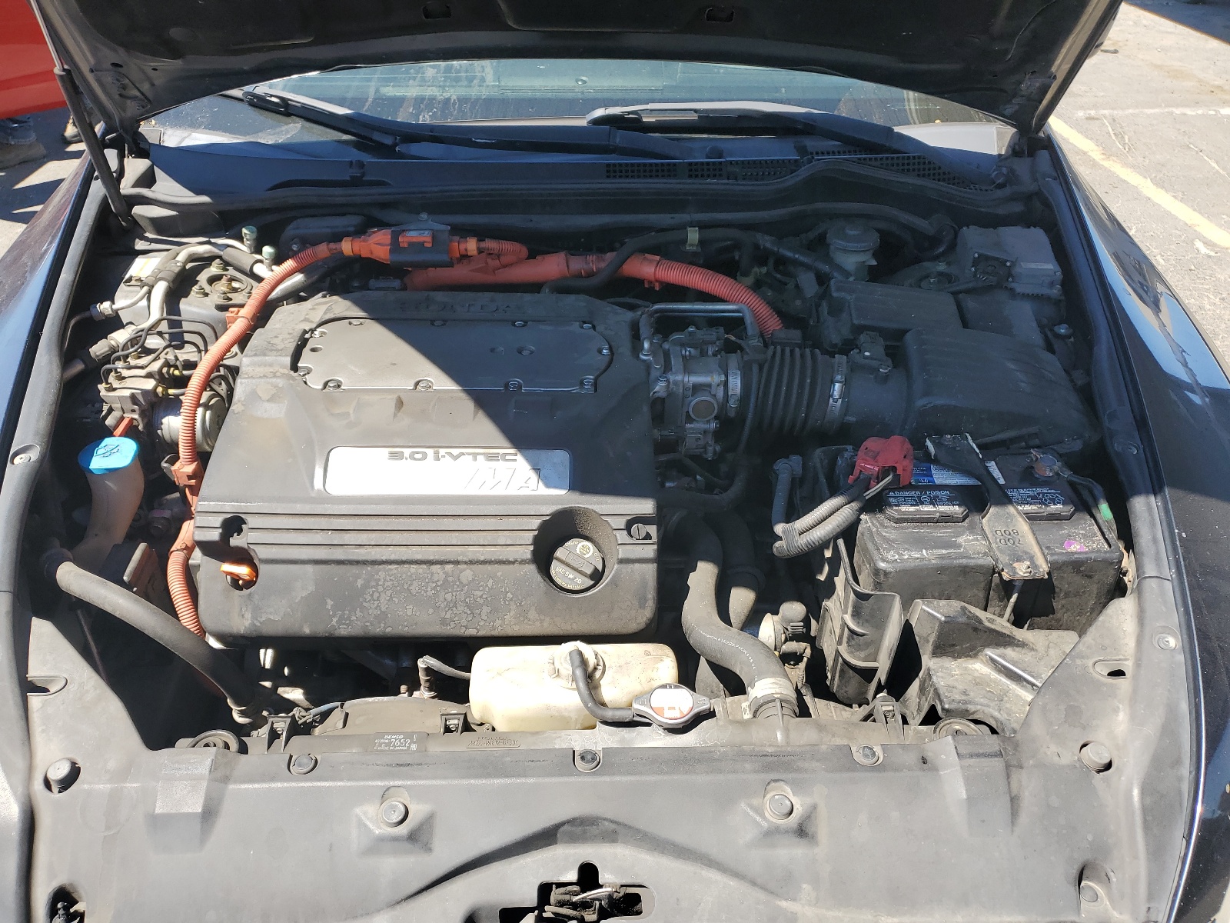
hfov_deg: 67.3
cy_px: 462
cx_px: 615
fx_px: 924
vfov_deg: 53.1
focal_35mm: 26
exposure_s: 1/1000
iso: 50
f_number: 1.5
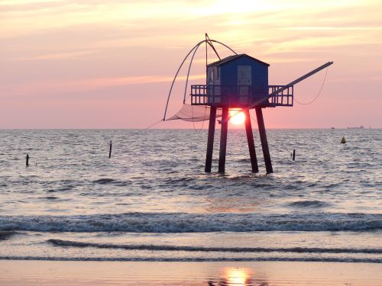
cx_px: 191
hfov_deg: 15.1
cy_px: 143
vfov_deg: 11.3
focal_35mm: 131
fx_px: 1446
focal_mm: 23.5
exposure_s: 1/800
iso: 400
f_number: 2.8
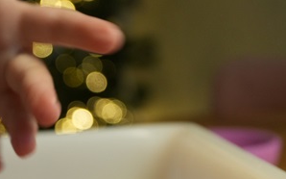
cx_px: -83
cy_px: 289
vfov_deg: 10.9
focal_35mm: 115
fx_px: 894
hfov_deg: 17.1
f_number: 4
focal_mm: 33.5
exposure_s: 1/60
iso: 1250
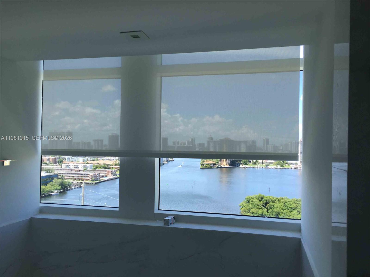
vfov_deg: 48.2
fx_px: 310
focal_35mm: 29
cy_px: 138
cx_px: 185
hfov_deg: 61.7
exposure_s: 1/565
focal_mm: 4.15
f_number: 2.2
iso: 32
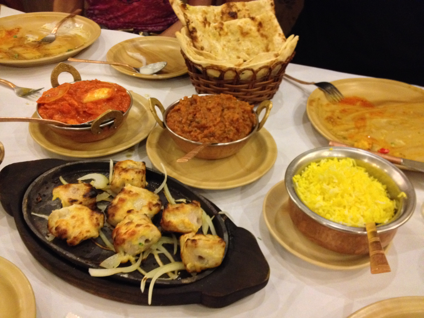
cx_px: 212
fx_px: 429
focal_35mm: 35
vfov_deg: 40.7
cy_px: 159
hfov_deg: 52.6
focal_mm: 4.28
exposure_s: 1/15
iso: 500
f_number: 2.4
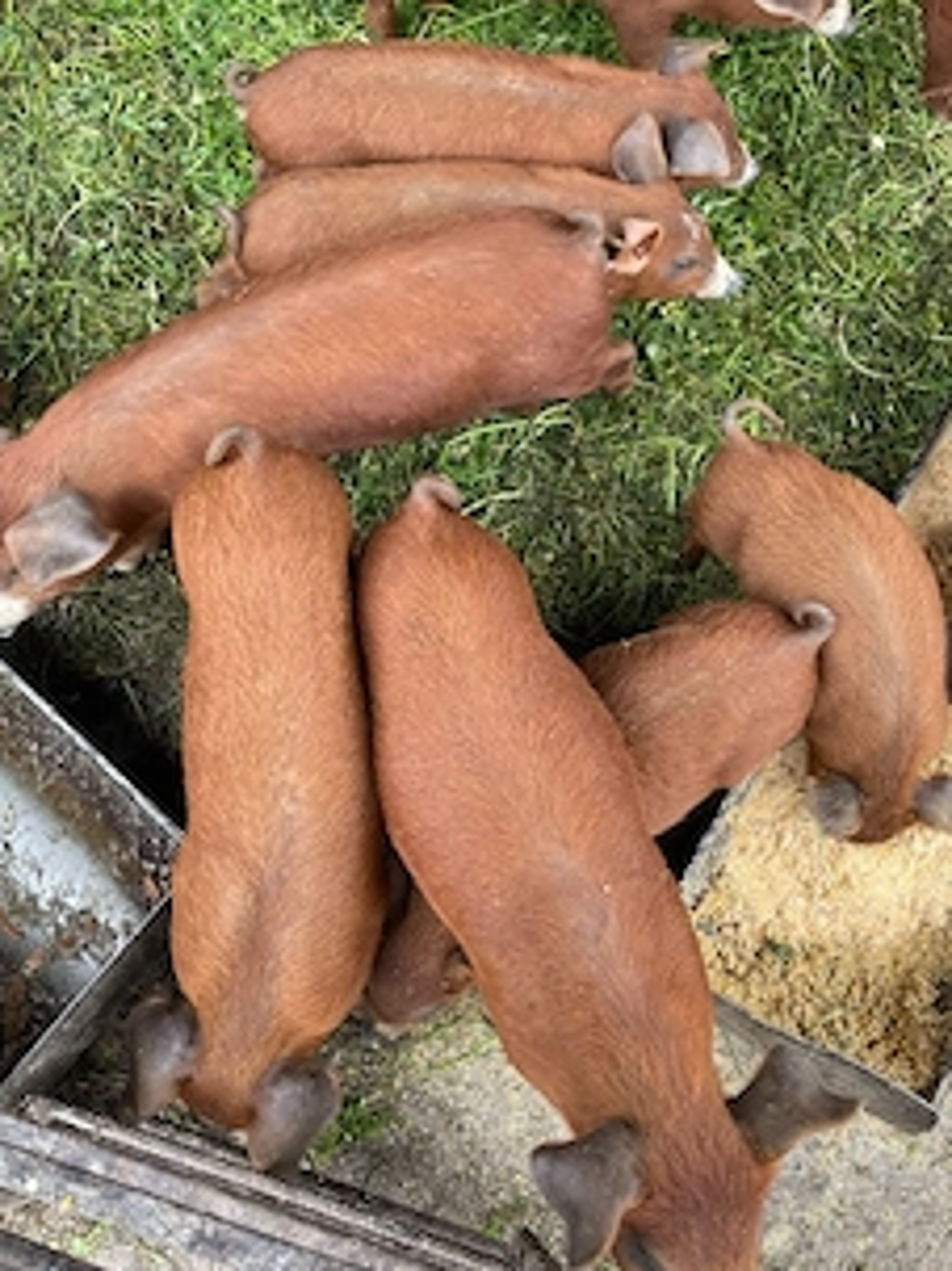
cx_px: 507
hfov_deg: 42.9
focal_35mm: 33
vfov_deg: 54.8
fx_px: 1211
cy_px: 482
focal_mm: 5.1
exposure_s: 1/121
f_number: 1.6
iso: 125
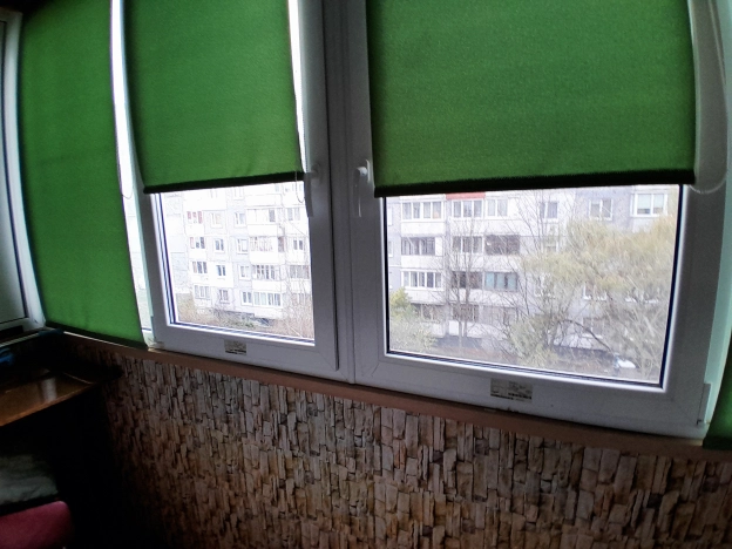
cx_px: 366
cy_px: 274
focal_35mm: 17
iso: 40
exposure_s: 1/25
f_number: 2.2
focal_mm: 1.46
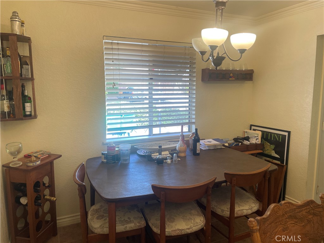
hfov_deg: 67.3
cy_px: 122
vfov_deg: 53.1
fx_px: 243
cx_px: 162
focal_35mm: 26
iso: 100
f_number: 1.6
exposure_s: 1/120
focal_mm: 4.2
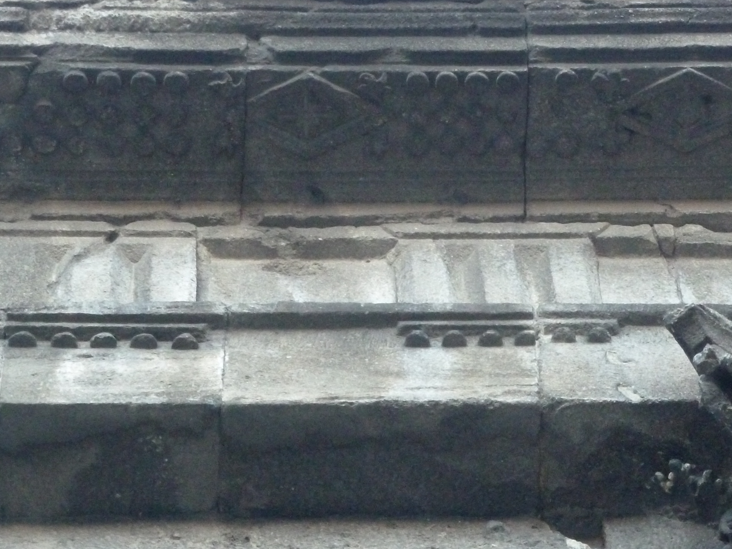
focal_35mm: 193
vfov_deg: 7.7
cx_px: 381
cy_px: 317
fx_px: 4081
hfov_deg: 10.2
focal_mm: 20.2
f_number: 5.1
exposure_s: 1/60
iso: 640
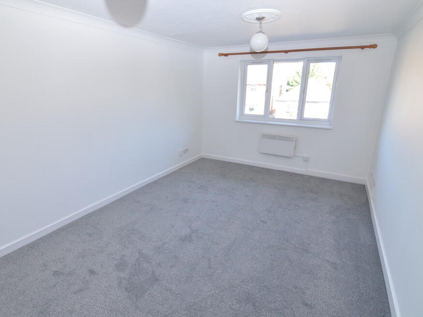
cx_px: 193
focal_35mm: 19
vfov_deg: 69.9
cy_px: 159
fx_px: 227
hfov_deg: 85.8
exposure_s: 1/80
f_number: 4.5
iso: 400
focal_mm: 11
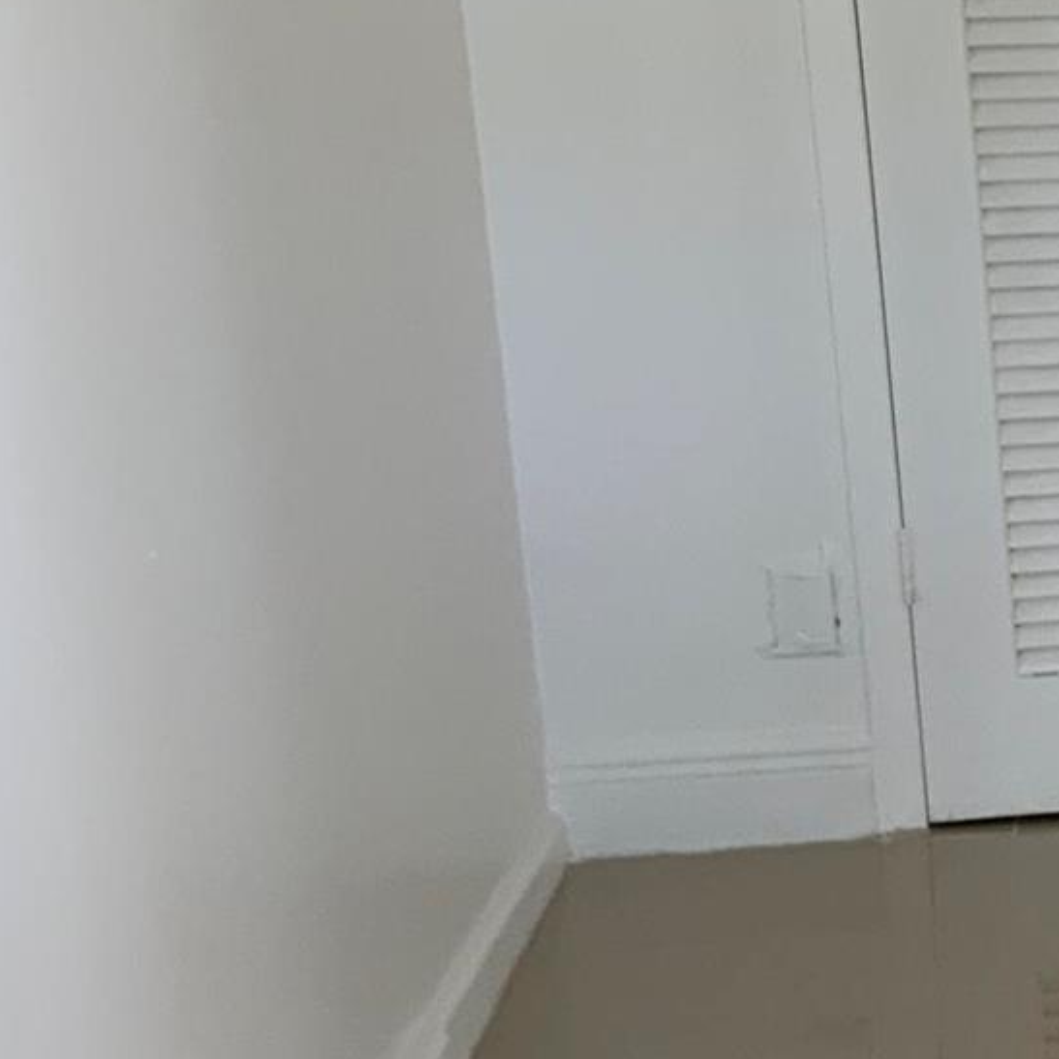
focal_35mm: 96
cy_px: 534
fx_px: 3323
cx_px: 1878
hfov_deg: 15.6
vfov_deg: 18.1
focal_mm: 3
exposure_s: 1/60
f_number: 1.8
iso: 80
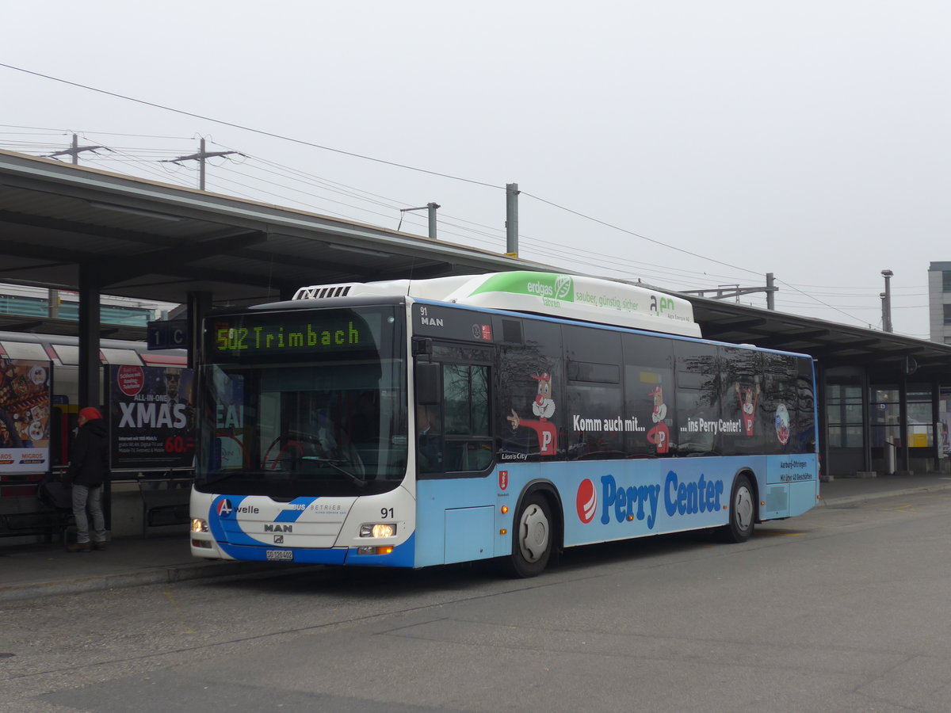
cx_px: 476
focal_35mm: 55
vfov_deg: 26.6
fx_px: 1511
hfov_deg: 34.9
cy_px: 356
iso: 80
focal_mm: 11.3
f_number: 3.4
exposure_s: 1/160
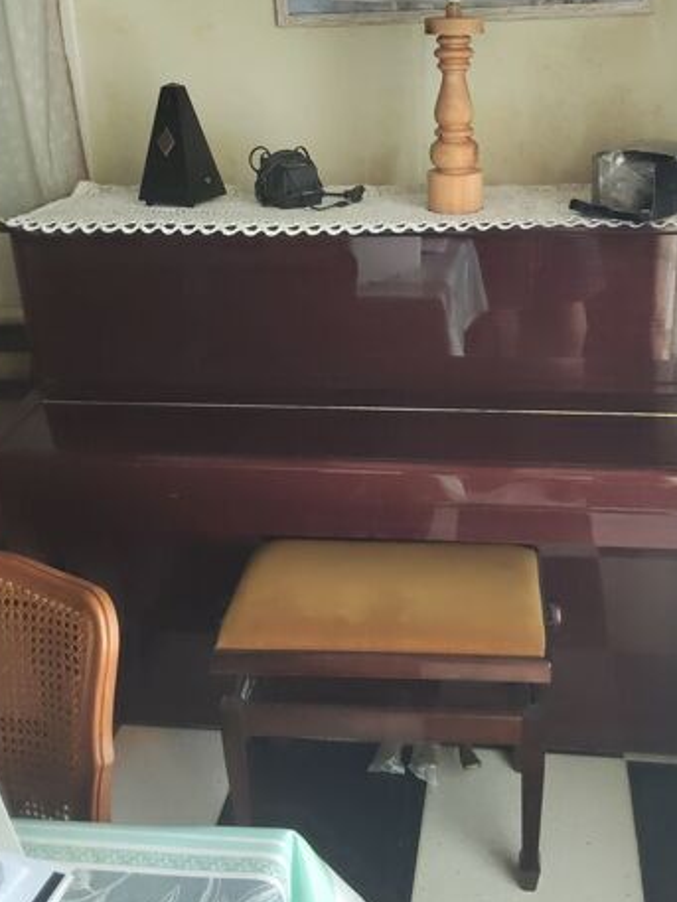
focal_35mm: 35
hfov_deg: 40.5
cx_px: 413
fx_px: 912
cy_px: 373
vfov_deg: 52.3
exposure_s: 1/20
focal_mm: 4.15
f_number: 1.8
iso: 475
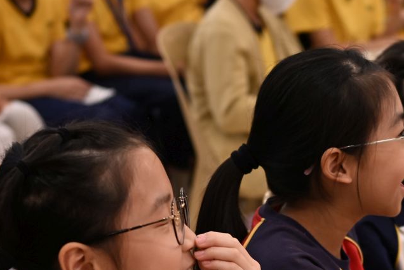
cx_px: 349
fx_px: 1482
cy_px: 358
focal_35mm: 132
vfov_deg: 10.2
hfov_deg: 15.4
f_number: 2.8
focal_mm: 40
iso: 400
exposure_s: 1/200
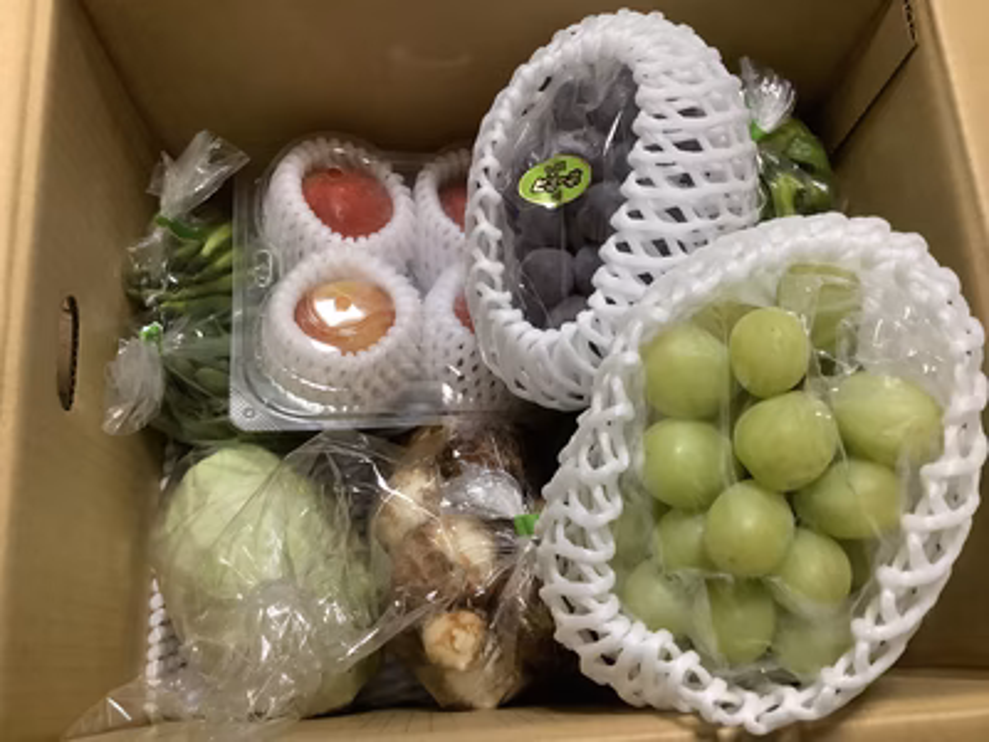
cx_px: 494
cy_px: 371
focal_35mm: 31
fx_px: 886
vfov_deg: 45.4
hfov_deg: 58.4
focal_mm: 3.3
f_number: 2.4
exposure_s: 1/60
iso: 320
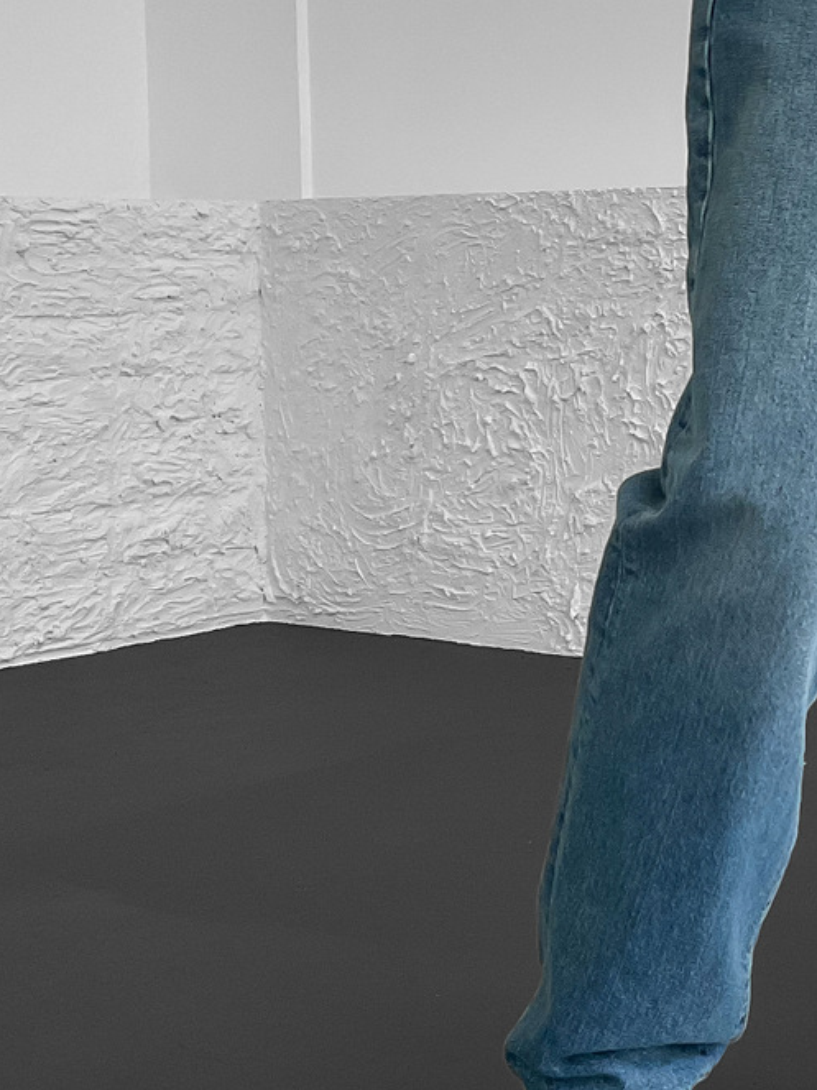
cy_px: 408
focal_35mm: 70
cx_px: 937
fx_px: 2204
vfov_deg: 27.7
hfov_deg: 19.9
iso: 64
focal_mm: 3
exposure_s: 1/120
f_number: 1.8
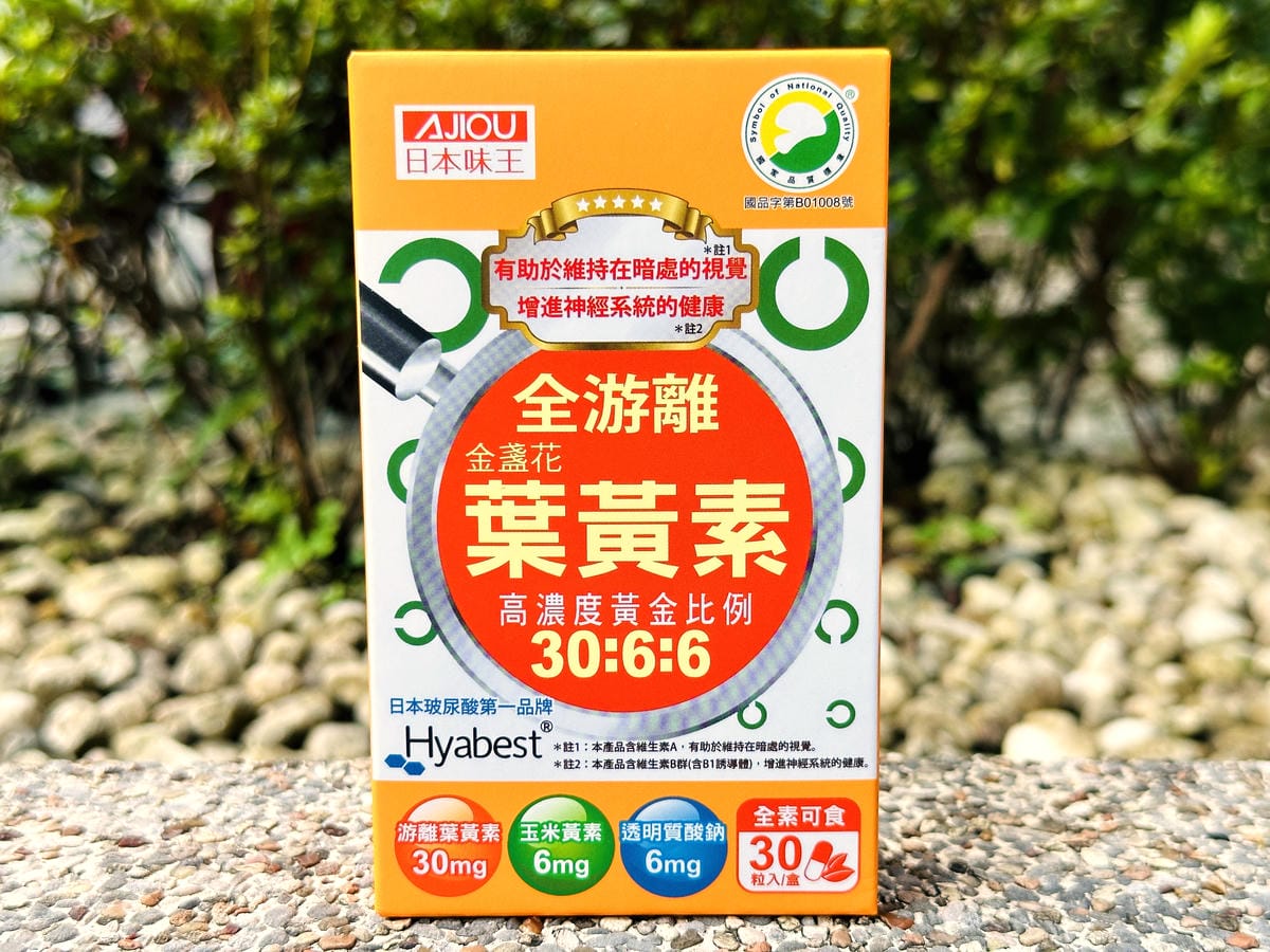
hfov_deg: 39.7
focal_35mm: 48
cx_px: 635
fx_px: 1761
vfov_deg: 30.3
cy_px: 476
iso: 64
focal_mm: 6.86
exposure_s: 1/121
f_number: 1.78
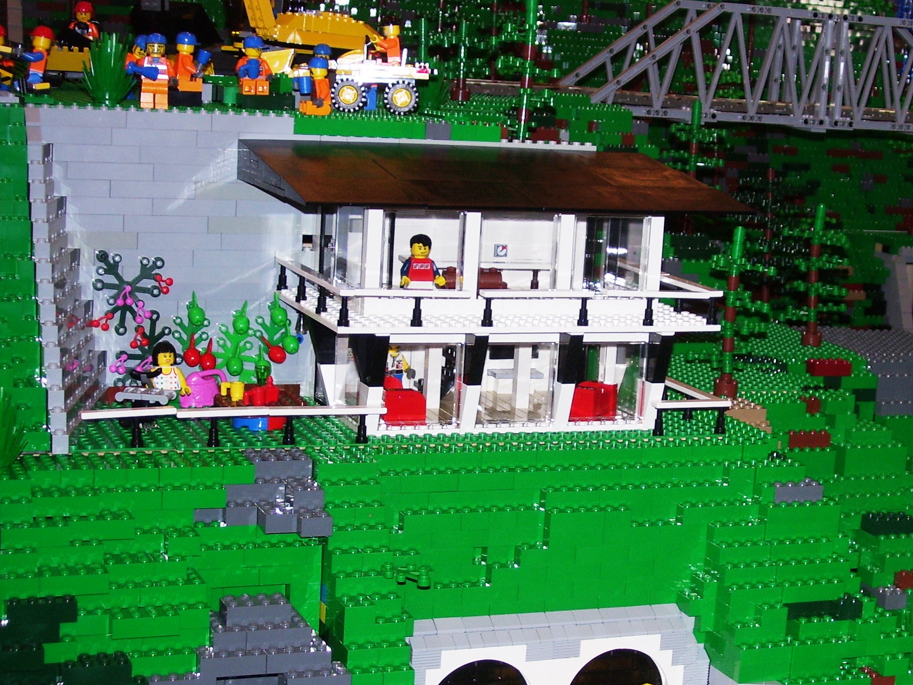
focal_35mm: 68
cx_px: 497
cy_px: 390
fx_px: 1794
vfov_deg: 21.6
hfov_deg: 28.5
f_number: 3.4
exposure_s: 1/60
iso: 80
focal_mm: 9.4
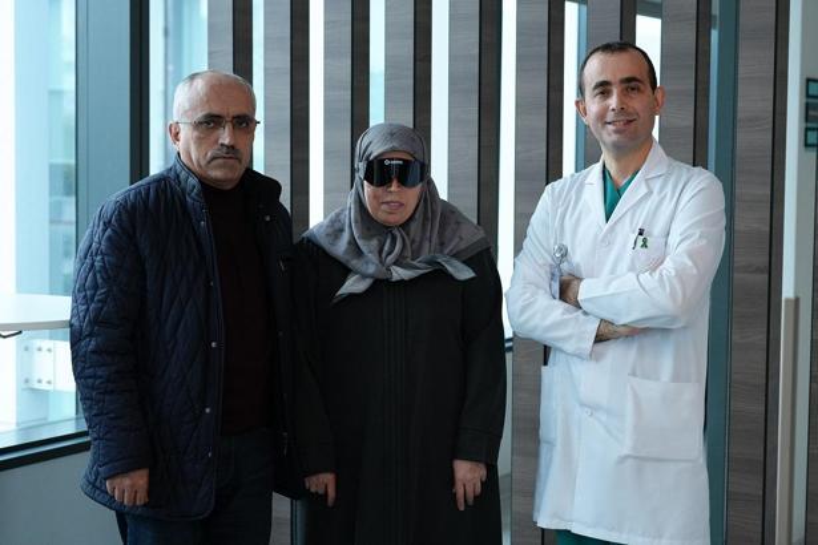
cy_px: 272
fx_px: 1590
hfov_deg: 28.8
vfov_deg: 19.5
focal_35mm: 70
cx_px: 409
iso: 2000
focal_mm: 70
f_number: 5
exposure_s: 1/640
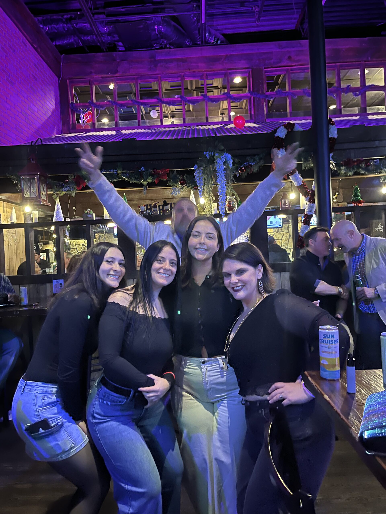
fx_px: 387
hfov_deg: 53.1
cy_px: 257
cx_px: 193
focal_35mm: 26
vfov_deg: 67.3
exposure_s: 1/17
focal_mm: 5.1
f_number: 1.6
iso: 1000
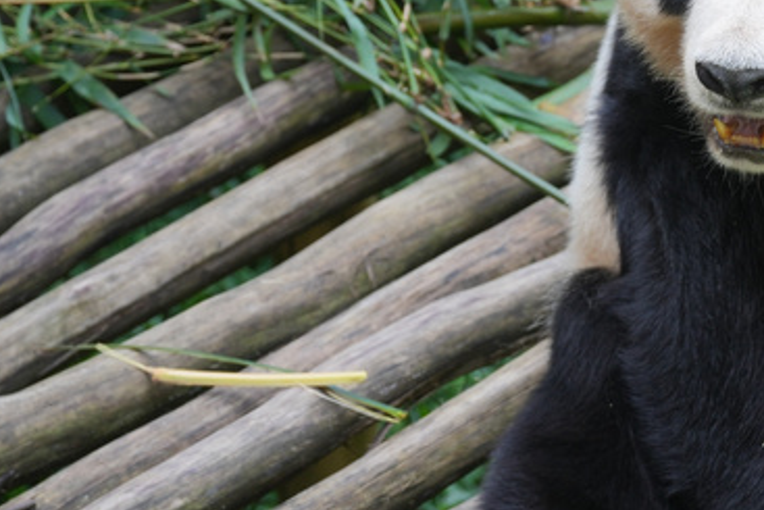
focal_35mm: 477
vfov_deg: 2.9
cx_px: 885
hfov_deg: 4.3
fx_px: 10126
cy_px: 193
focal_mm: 171
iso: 400
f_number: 4.5
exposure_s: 1/250
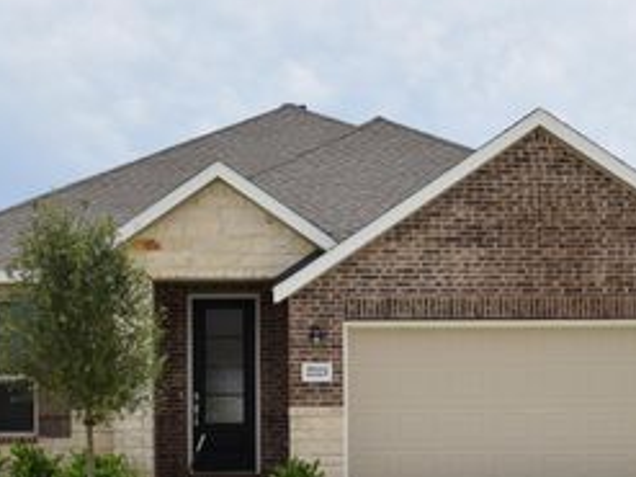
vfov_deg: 19.2
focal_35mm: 76
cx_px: 283
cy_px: 388
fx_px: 1396
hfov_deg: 25.7
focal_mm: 26
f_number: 13
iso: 100
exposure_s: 1/200
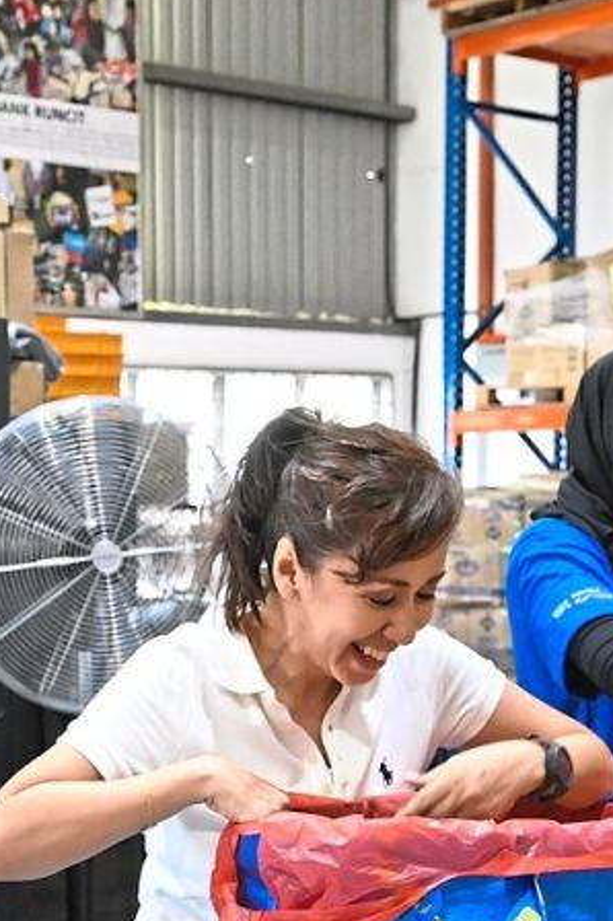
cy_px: 738
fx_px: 1842
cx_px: 80
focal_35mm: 72
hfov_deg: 18.6
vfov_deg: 27.5
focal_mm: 26
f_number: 5
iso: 3200
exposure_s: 1/160
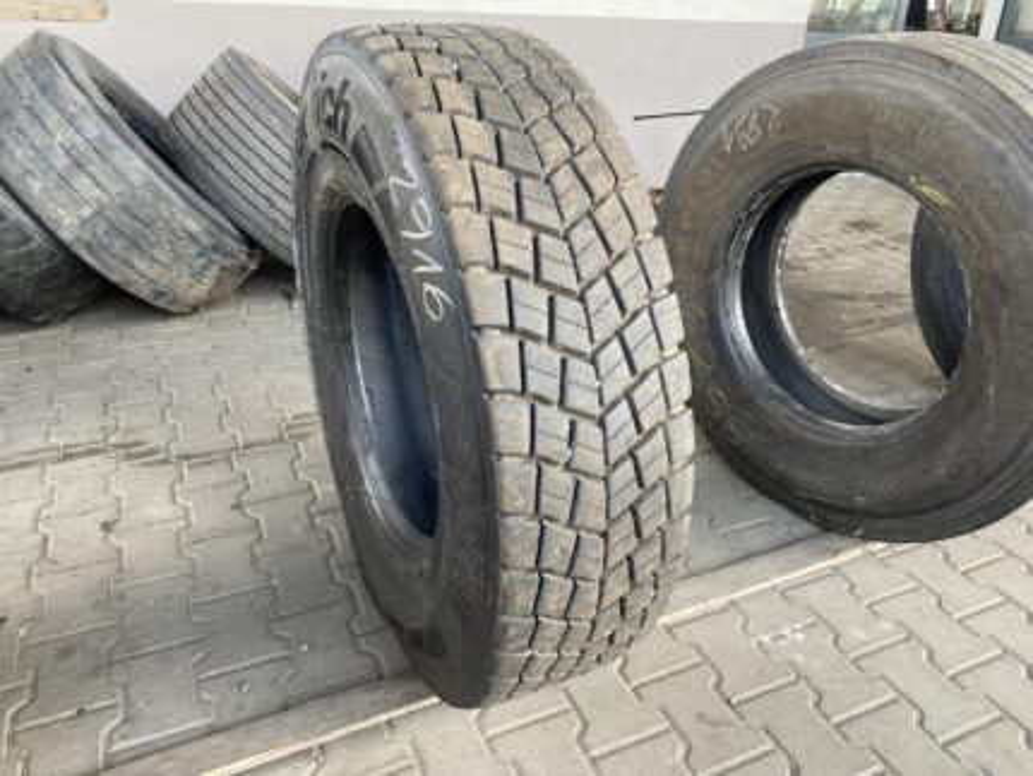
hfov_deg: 67.3
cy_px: 388
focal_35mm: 26
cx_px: 516
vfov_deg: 53.1
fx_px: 776
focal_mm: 4.25
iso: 80
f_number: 1.8
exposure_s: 1/121
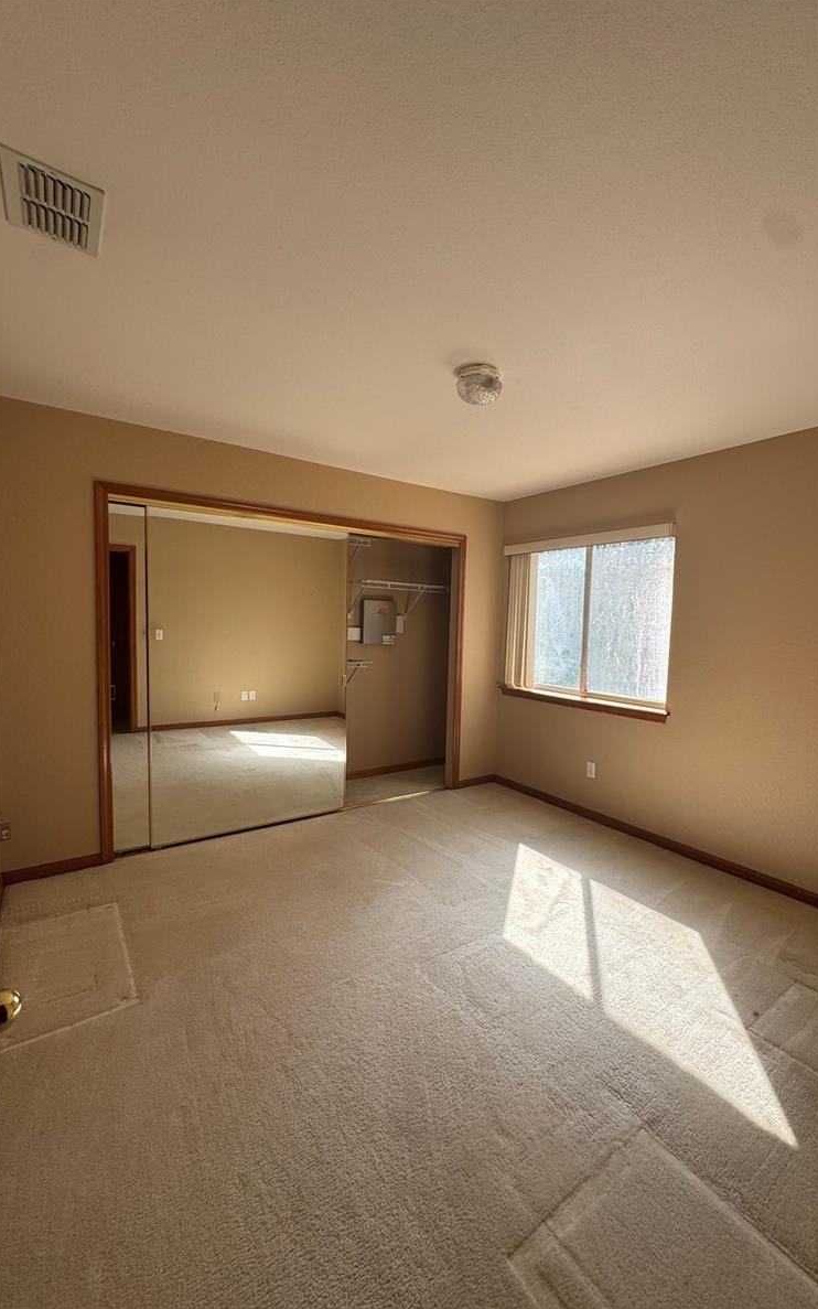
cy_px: 657
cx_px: 454
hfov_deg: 74.5
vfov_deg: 101.5
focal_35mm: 15
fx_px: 535
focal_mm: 2.22
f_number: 2.2
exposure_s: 1/286
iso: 40
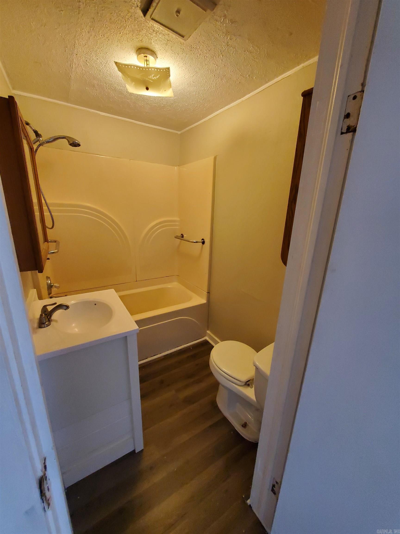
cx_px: 200
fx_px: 200
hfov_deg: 89.9
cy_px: 267
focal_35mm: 13
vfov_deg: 106.2
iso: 400
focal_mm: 1.8
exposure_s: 1/40
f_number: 2.2
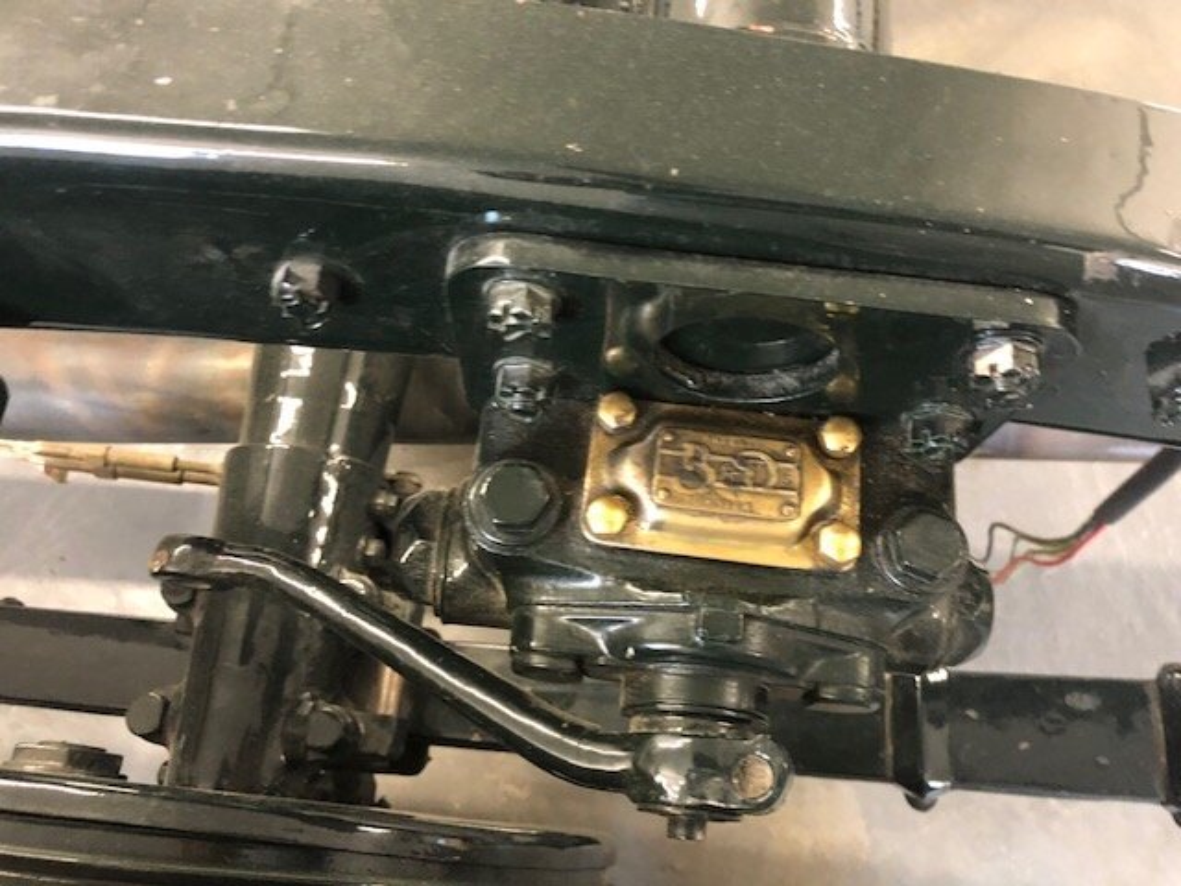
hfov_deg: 63.4
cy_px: 443
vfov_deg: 49.7
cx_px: 590
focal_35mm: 28
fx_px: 955
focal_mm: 4
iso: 80
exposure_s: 1/8
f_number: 1.8
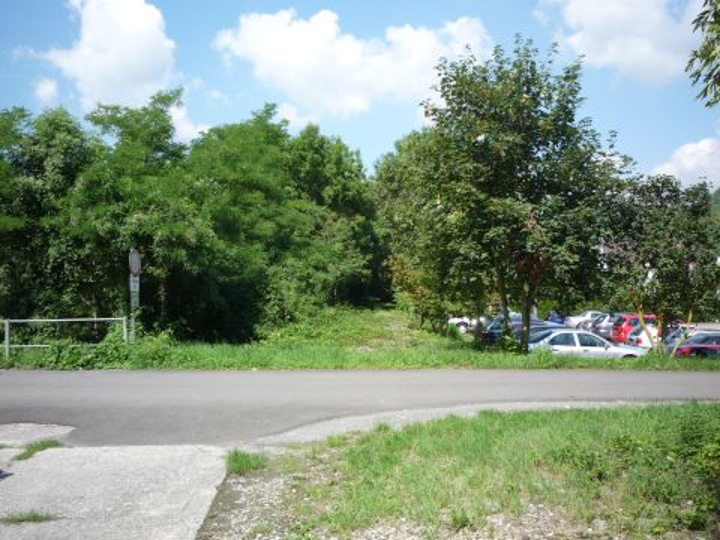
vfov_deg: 44.2
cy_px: 270
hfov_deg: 56.8
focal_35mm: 32
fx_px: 666
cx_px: 360
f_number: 4.5
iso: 100
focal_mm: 5.2
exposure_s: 1/400
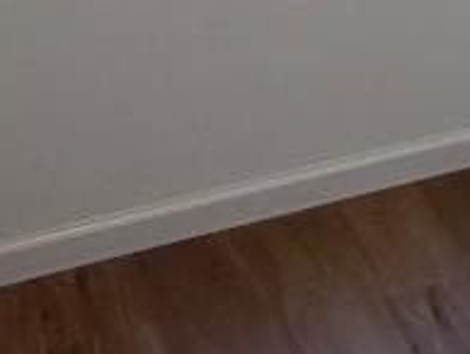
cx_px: 826
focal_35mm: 108
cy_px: -57
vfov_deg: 13.4
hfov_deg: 15.7
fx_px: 1468
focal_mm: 2.22
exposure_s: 1/120
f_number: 2.2
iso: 200
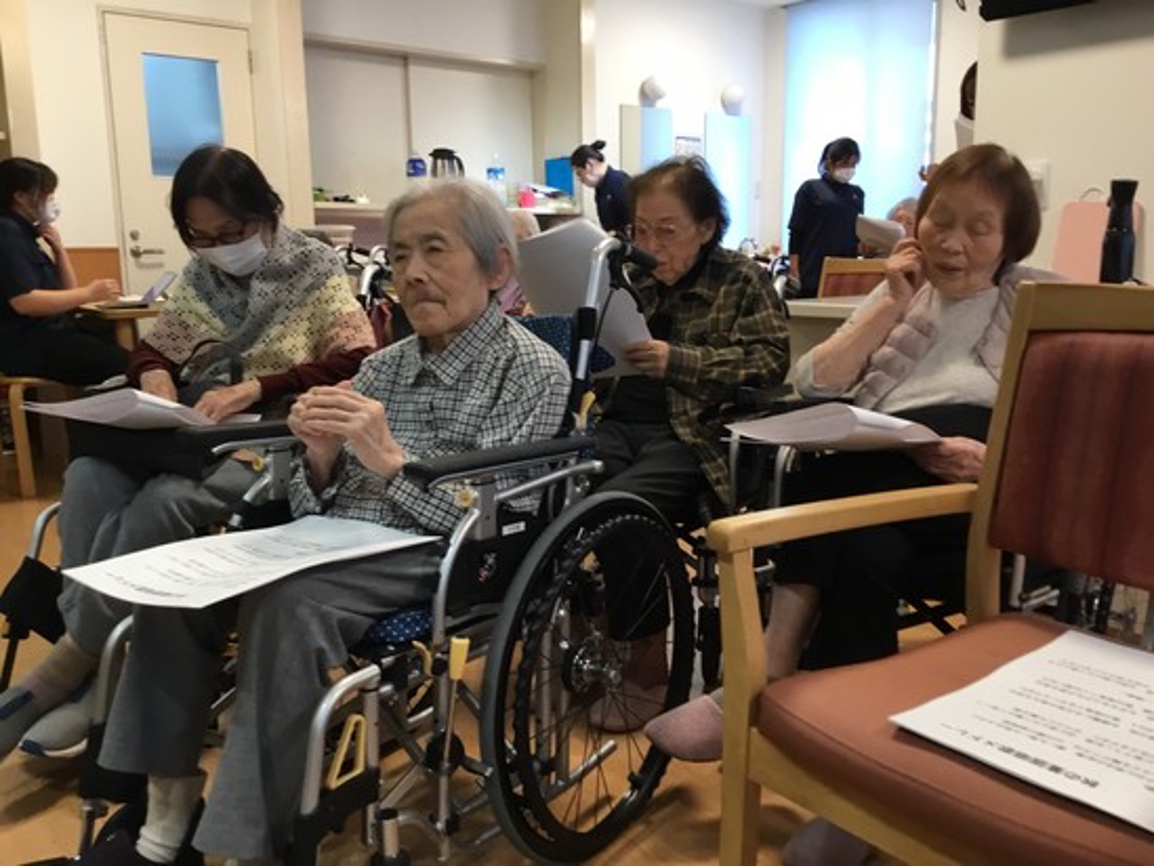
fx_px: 1034
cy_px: 433
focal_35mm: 31
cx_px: 577
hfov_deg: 58.3
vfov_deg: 45.5
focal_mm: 3.3
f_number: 2.4
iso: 50
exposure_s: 1/30
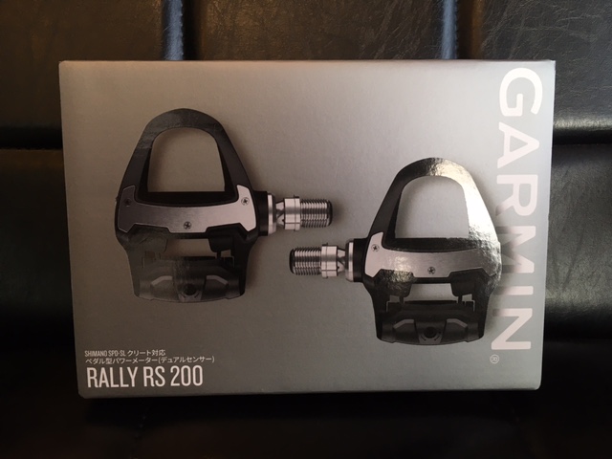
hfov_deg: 61.7
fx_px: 513
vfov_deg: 48.2
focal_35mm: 29
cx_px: 306
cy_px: 230
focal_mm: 4.15
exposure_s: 1/30
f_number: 2.2
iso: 50
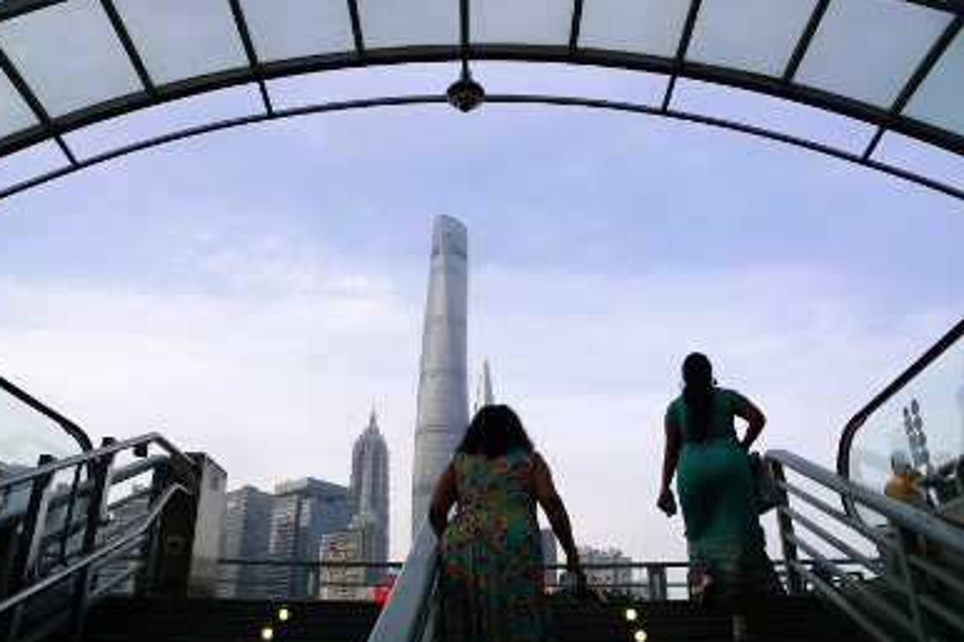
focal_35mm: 28
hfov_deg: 65.5
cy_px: 328
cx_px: 467
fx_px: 749
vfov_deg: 46.4
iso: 100
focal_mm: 18
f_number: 8
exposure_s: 1/125
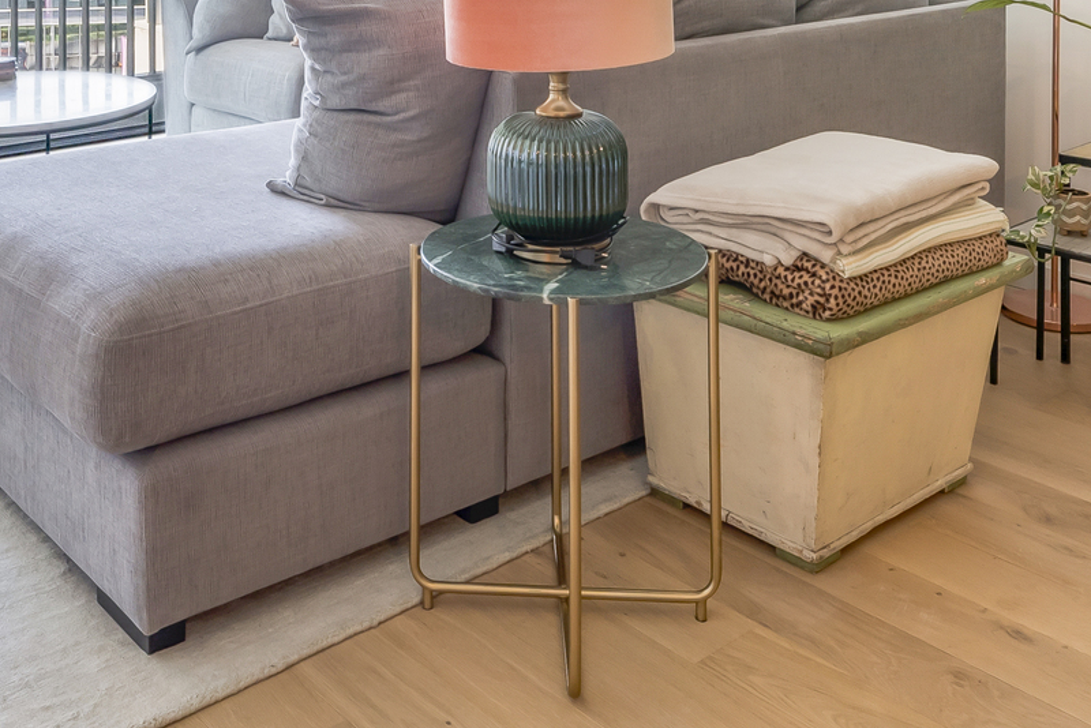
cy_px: -150
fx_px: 1273
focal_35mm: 42
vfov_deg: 27.9
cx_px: 404
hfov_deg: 46.0
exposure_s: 1/15
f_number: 8
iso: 250
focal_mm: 14
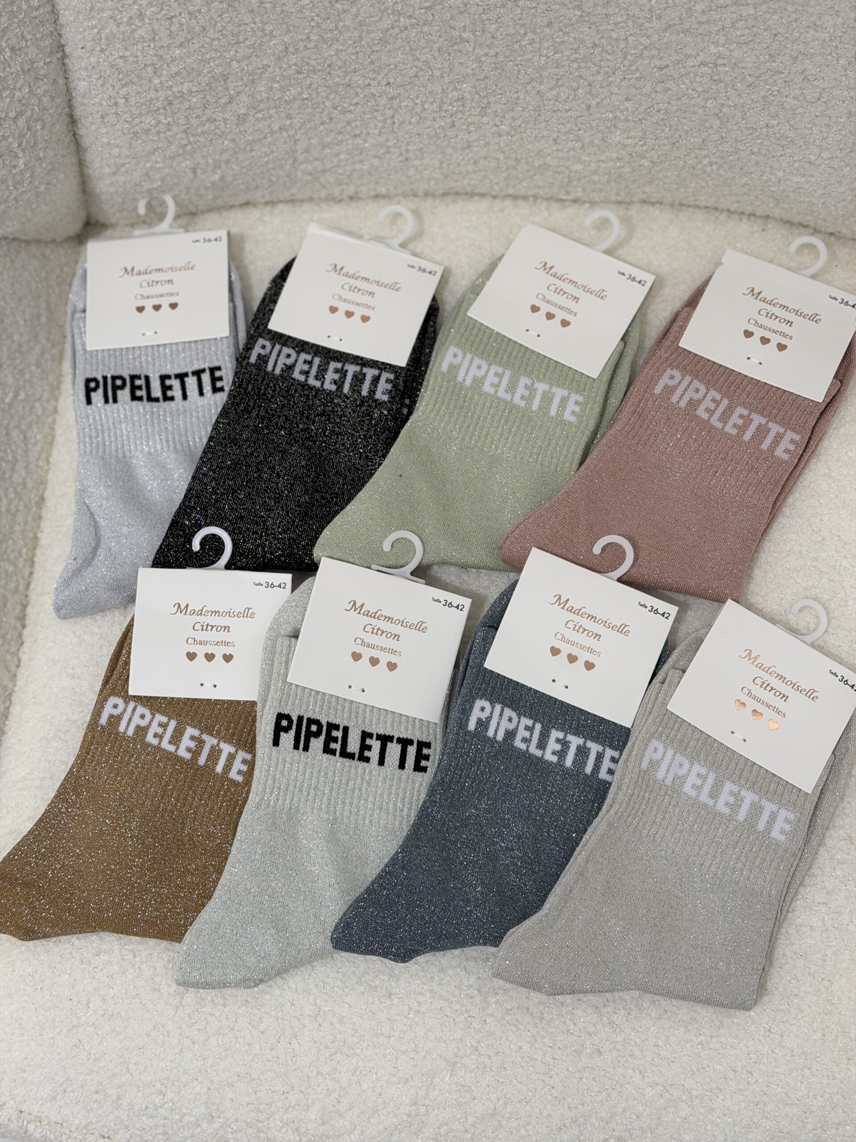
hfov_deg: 30.3
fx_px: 1583
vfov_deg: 39.7
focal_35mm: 48
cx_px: 428
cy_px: 571
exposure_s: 1/100
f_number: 1.78
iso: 50
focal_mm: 6.76
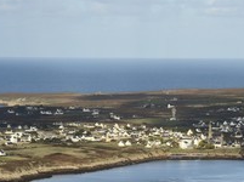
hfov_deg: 6.8
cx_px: 239
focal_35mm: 292
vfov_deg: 5.1
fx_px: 2055
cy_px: 140
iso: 640
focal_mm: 145
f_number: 13
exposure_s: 1/1250
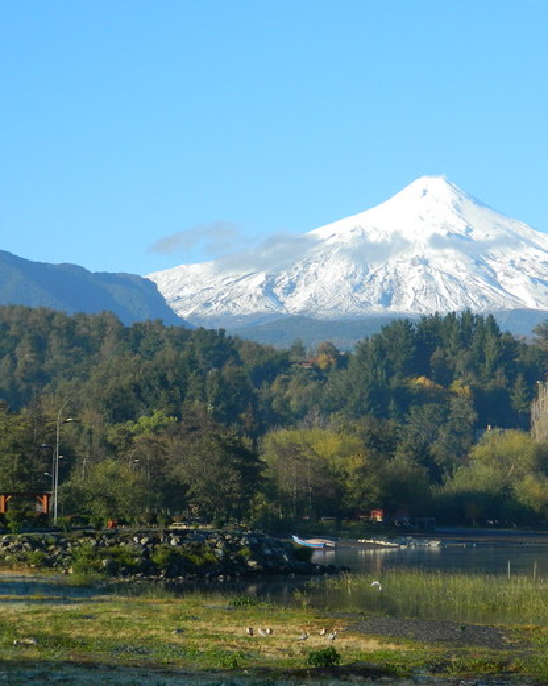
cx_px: 414
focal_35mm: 105
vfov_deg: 18.3
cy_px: 300
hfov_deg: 14.6
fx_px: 2131
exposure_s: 1/400
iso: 80
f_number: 4
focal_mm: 12.6
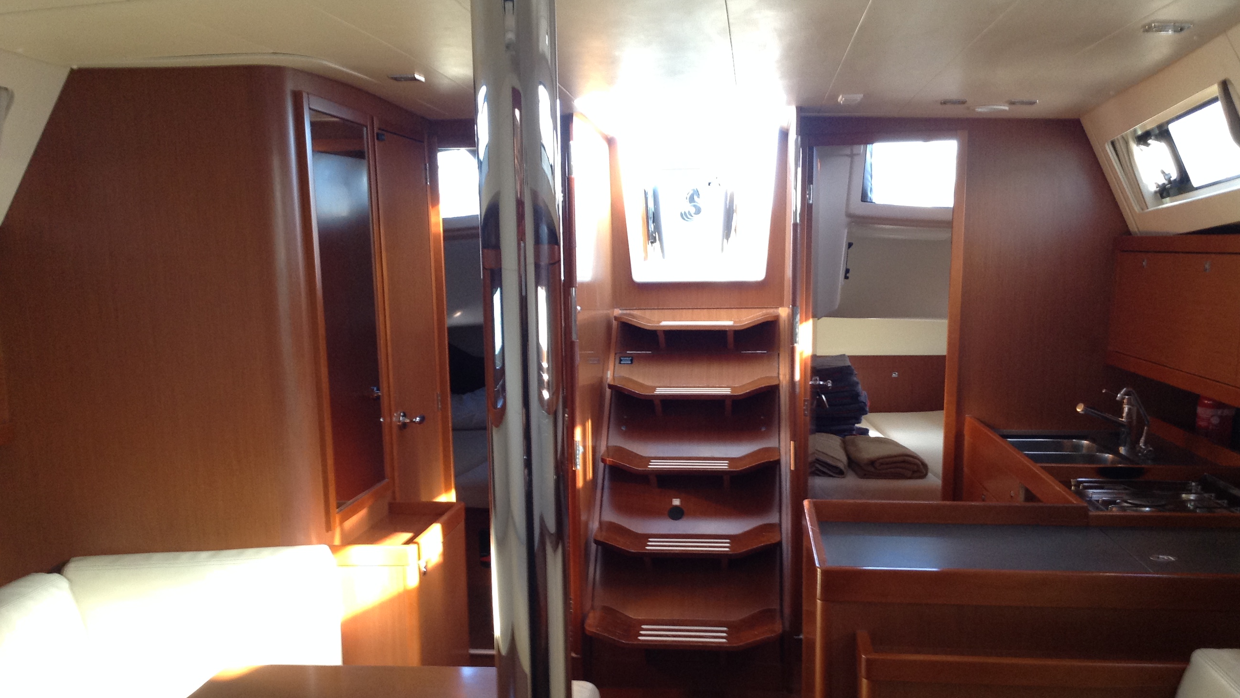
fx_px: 1184
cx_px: 621
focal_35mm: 36
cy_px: 449
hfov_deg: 55.3
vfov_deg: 32.6
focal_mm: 3.3
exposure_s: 1/24
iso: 50
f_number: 2.4
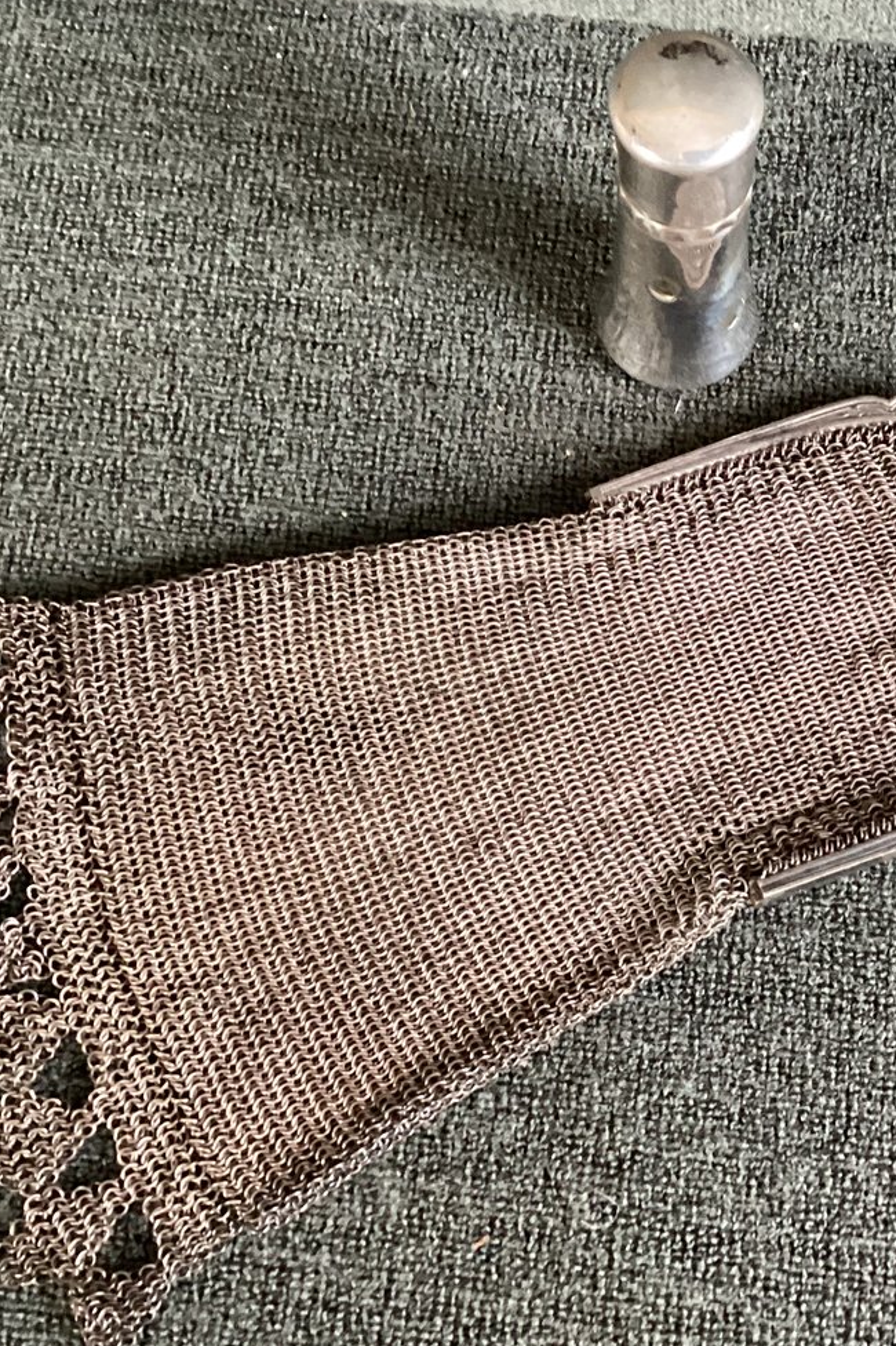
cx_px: 734
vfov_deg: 39.6
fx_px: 1868
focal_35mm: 50
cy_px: 668
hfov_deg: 26.4
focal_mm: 3.3
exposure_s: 1/40
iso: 400
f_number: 2.4
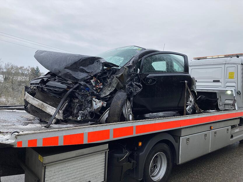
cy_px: 91
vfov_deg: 49.8
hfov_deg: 63.4
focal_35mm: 28
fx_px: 197
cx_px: 122
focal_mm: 3.99
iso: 20
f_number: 1.8
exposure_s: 1/401
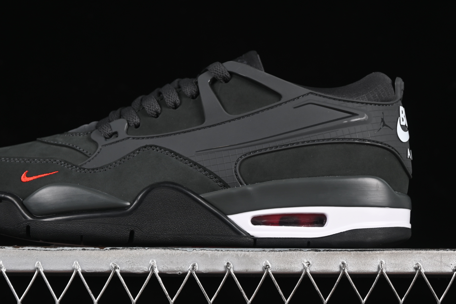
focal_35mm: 114
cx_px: 188
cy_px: 102
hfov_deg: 17.9
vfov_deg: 12.0
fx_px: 1444
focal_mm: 50
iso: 160
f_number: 6.3
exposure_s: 1/60
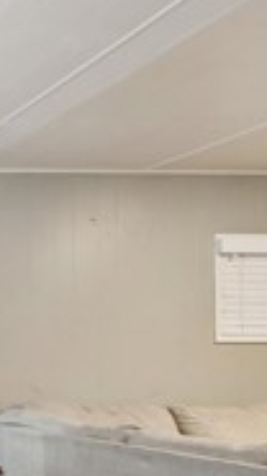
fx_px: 592
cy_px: 389
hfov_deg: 16.3
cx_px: -321
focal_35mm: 47
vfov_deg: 41.6
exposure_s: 1/4
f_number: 8
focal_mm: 13
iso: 400
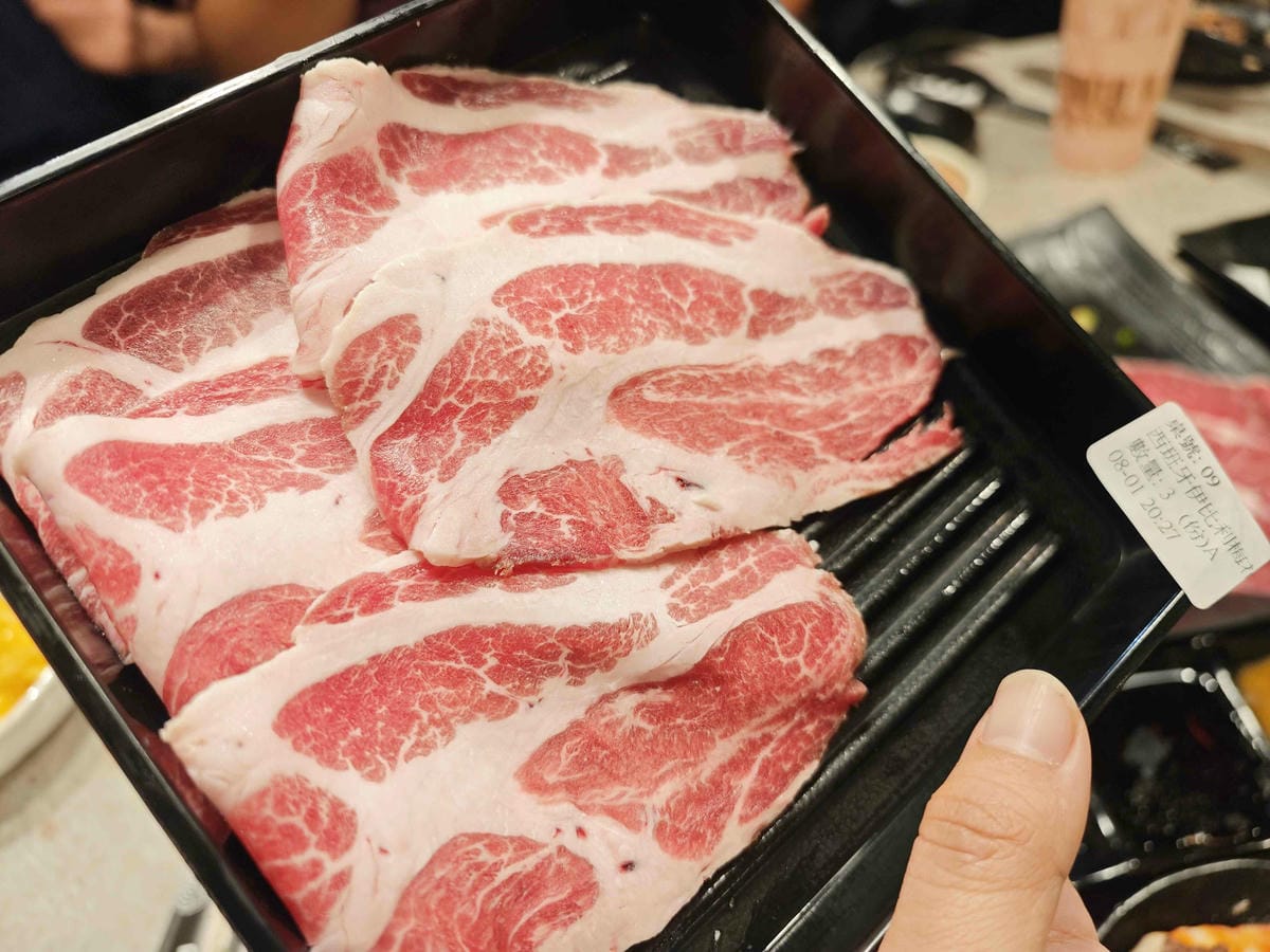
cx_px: 635
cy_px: 476
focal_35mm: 23
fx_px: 844
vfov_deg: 58.9
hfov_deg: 73.9
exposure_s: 1/60
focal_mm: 8.72
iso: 250
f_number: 2
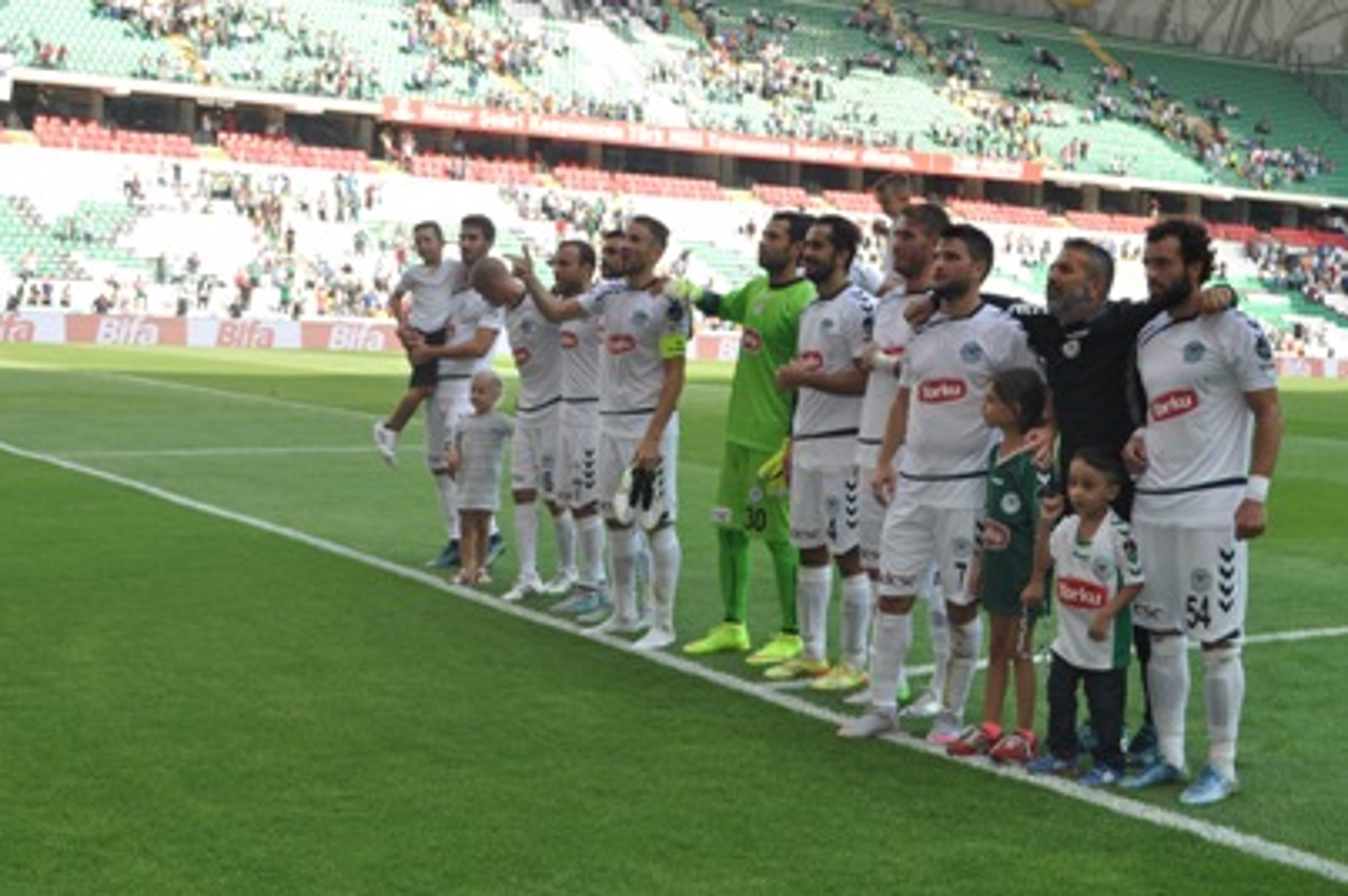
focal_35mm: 50
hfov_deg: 39.6
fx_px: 1871
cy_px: 418
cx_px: 662
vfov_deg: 26.9
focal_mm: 30
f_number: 14
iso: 200
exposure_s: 1/200
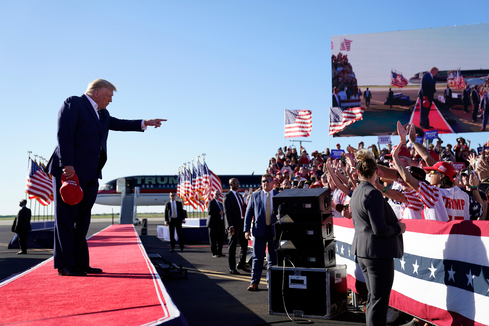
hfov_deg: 46.4
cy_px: 163
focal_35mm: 42
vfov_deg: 31.9
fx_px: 570
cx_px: 244
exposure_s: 1/2500
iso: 200
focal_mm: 42
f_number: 3.2
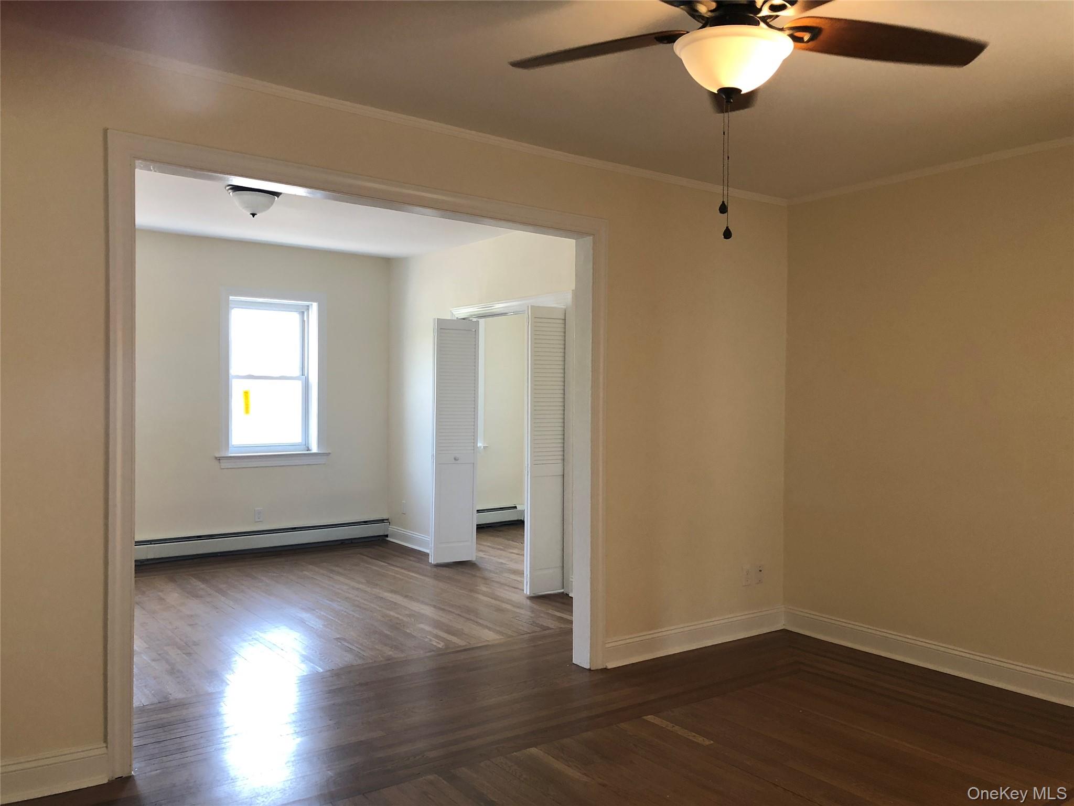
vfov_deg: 49.7
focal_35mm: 28
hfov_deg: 63.4
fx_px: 869
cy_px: 403
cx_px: 537
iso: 32
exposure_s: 1/30
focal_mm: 4
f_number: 1.8
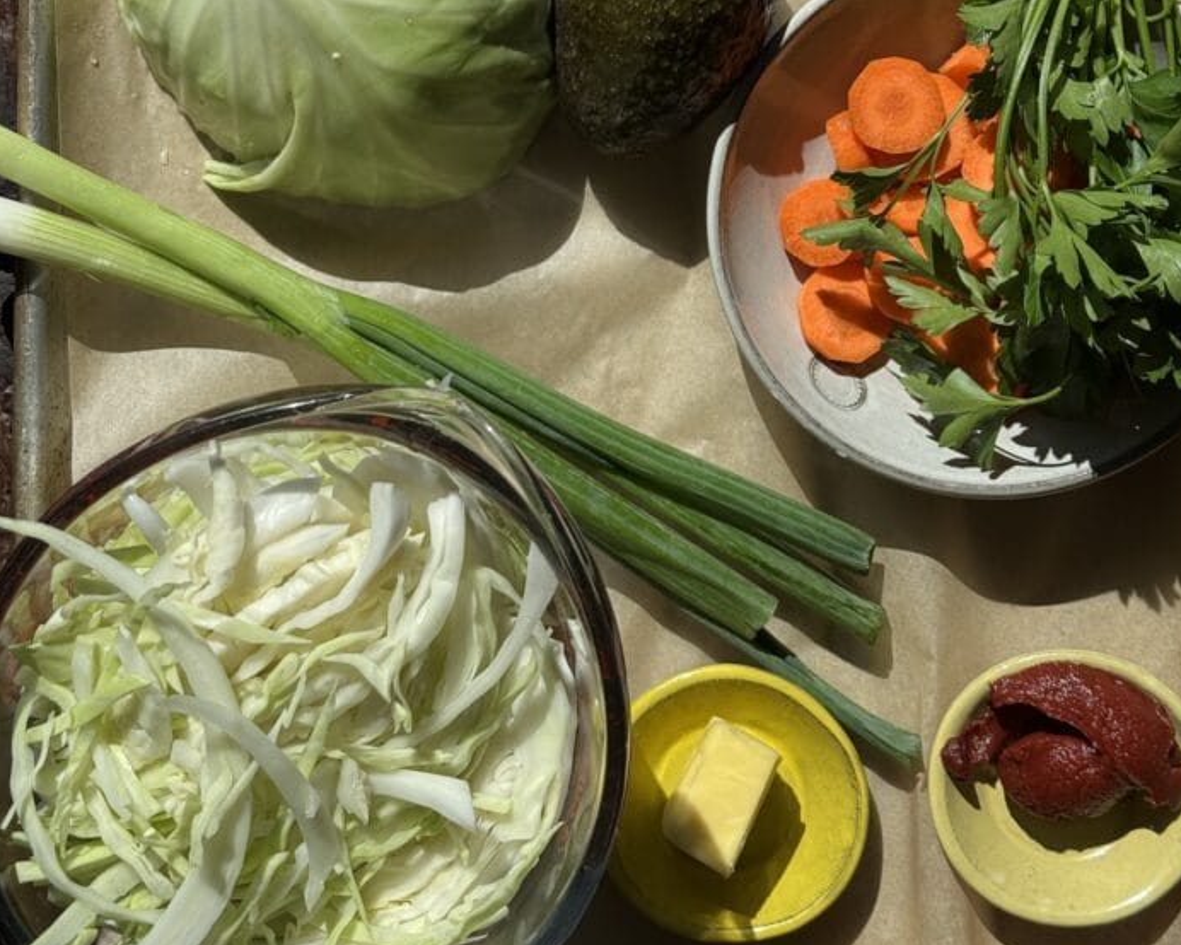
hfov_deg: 29.1
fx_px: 2273
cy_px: 242
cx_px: 609
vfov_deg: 23.3
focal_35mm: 65
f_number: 1.78
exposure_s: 1/5848
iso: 64
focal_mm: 6.76
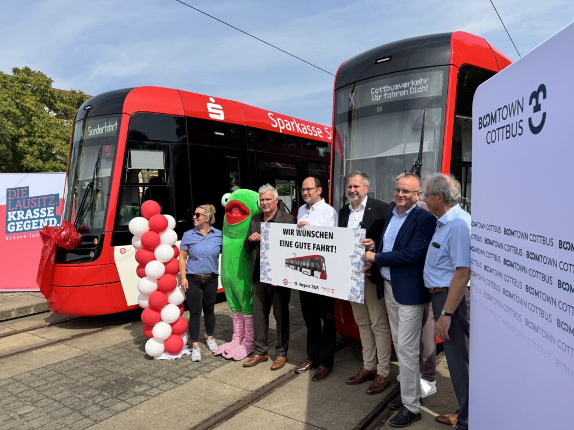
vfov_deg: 54.9
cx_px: 284
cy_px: 223
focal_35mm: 25
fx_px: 414
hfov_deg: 69.4
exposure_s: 1/3802
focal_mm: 6.76
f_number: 1.78
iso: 80
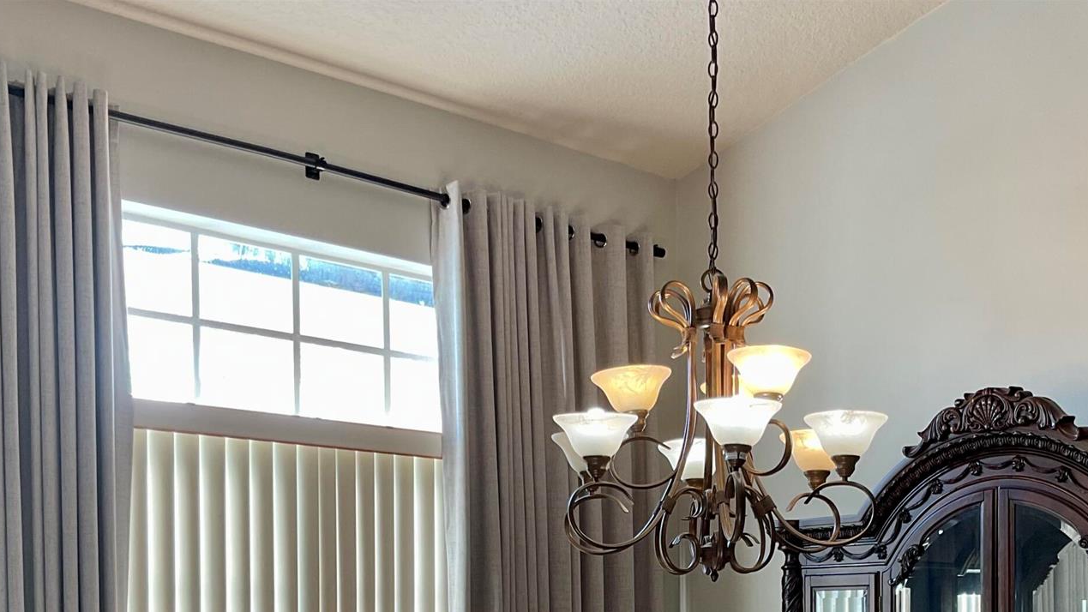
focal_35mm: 51
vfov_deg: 22.3
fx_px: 1471
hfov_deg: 40.3
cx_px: 689
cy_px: 657
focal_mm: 3
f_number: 1.8
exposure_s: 1/120
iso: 50
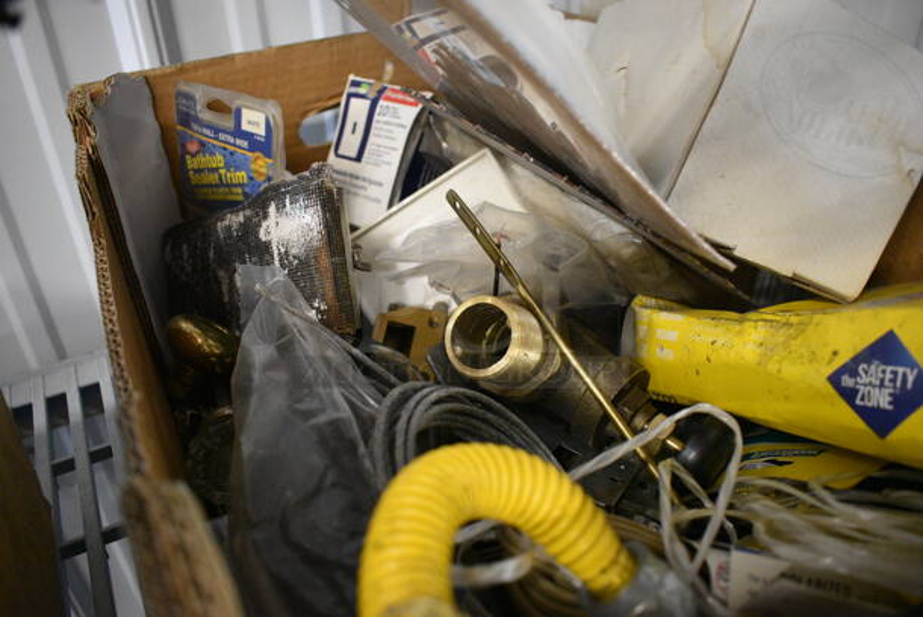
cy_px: 308
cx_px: 462
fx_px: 693
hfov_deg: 67.3
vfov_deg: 48.0
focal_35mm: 27
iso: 3600
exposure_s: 1/125
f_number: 3.5
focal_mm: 18
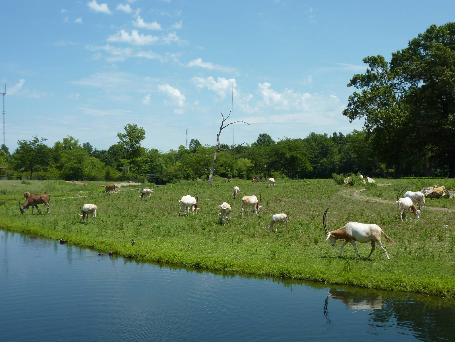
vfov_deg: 36.0
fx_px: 526
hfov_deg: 46.8
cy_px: 171
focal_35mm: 40
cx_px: 228
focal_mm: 6.5
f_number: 4.5
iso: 80
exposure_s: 1/640
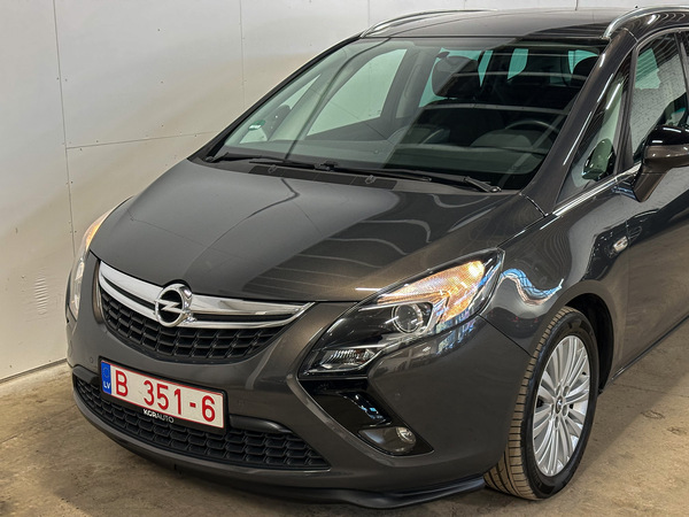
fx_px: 955
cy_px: 258
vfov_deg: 30.3
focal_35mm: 48
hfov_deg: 39.7
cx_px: 344
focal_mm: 6.86
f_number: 1.78
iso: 250
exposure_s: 1/50
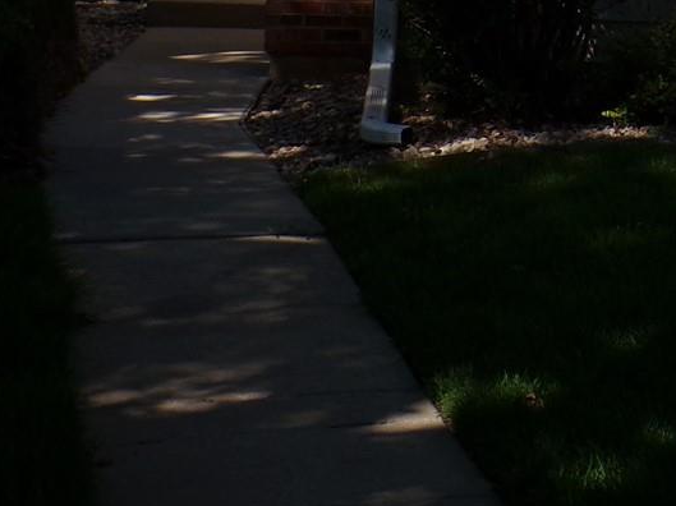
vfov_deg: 12.5
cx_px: 995
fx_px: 2186
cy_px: -257
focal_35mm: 112
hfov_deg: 16.2
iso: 100
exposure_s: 1/480
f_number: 4.9
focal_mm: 6.6
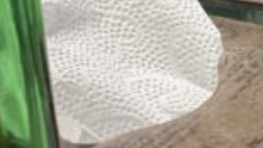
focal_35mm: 374
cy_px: -77
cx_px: 421
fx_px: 2607
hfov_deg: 5.7
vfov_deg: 3.2
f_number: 2
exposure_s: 1/60
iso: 160
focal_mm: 6
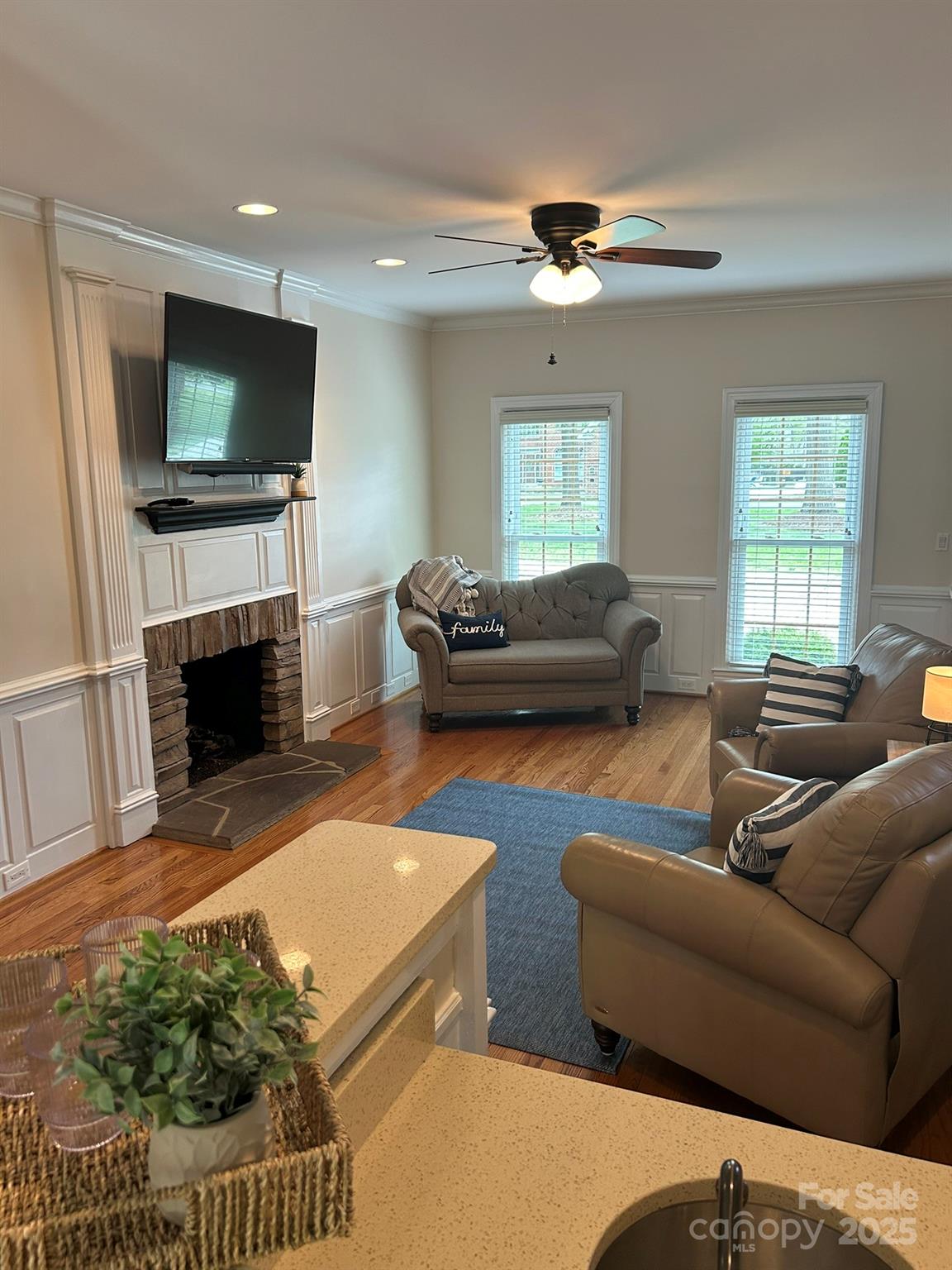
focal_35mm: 26
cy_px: 635
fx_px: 953
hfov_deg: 53.1
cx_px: 476
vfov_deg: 67.3
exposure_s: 1/120
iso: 125
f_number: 1.5
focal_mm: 5.7
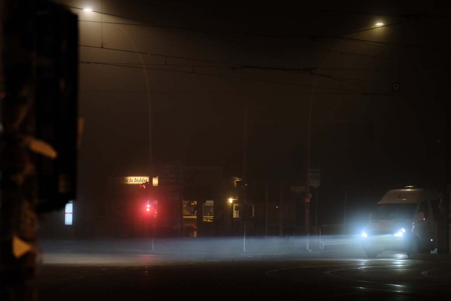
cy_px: 150
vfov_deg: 9.2
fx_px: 1879
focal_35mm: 150
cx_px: 226
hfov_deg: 13.7
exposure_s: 1/52
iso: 3200
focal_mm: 100
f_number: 5
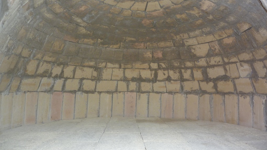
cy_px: 67
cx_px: 134
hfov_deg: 62.6
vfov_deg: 37.7
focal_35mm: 31
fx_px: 219
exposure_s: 1/30
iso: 100
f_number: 3.3
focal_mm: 4.9
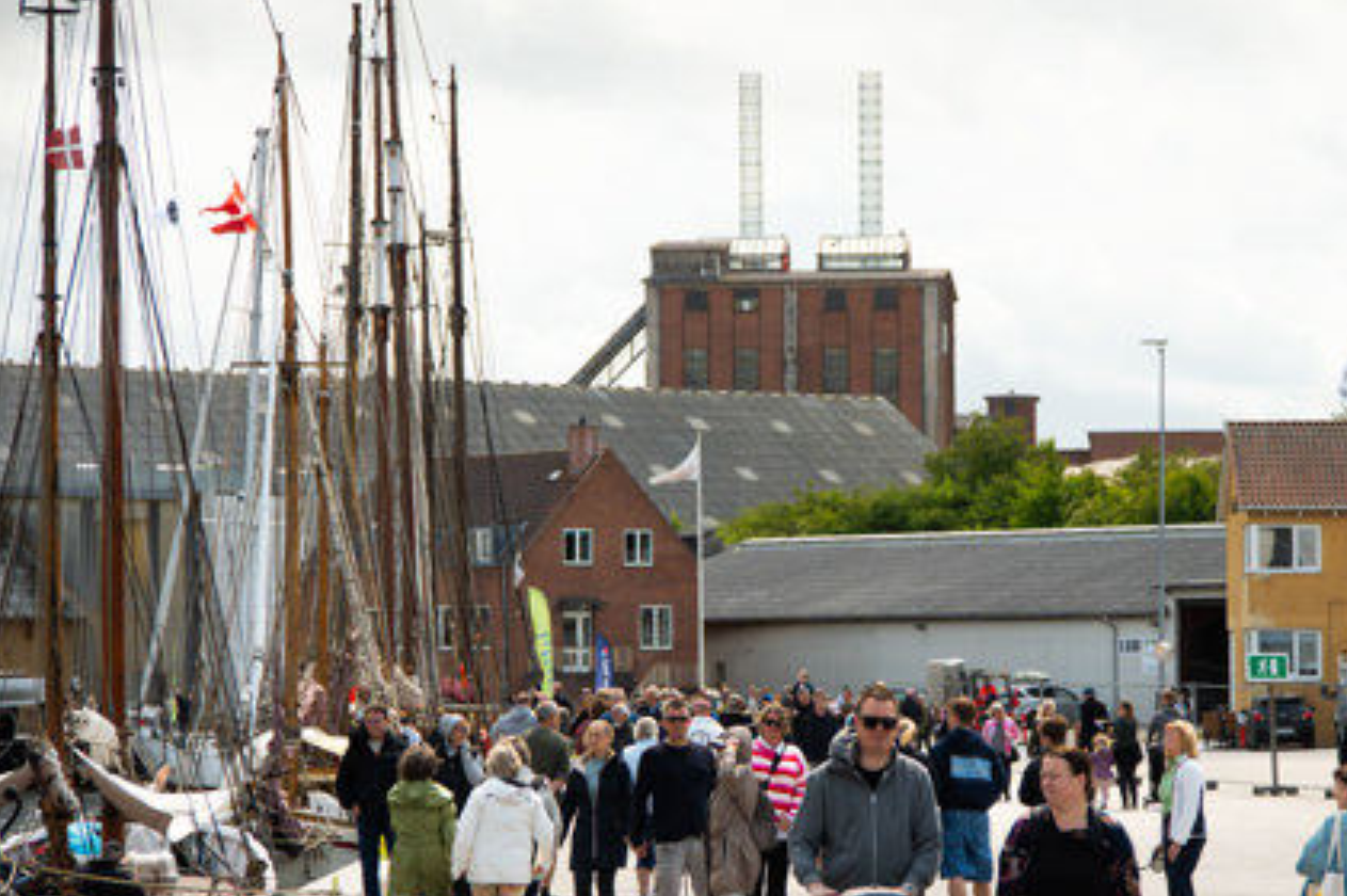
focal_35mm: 152
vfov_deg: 9.0
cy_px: 520
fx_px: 5668
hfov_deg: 13.6
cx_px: 765
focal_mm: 85
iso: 100
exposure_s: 1/1000
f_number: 5.6
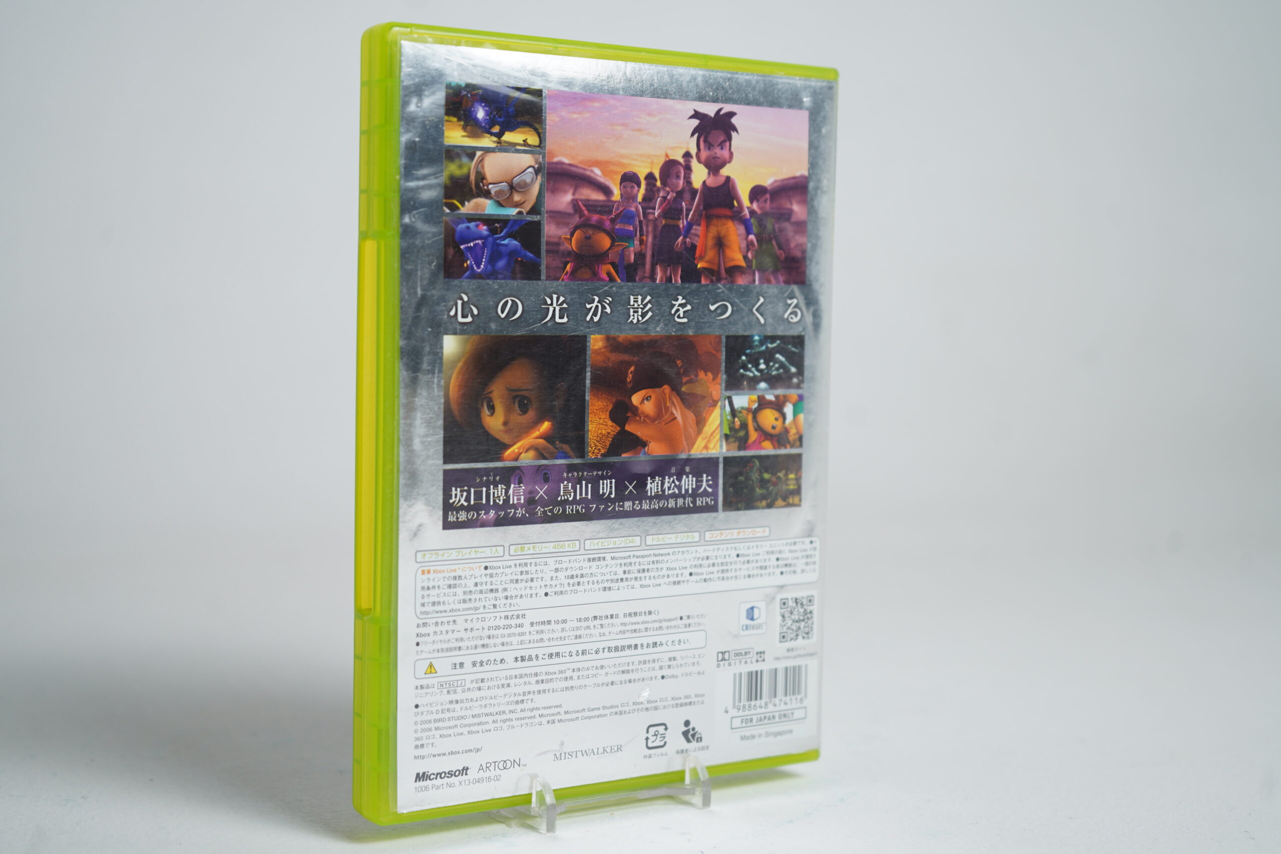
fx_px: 1708
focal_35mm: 48
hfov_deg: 41.1
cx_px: 640
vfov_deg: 28.1
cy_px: 427
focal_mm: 48
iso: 200
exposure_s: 1/50
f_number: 4.5
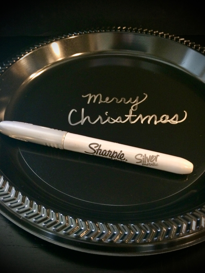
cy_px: 136
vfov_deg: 61.7
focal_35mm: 29
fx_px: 229
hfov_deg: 48.2
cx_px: 102
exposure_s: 1/15
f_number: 2.2
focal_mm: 4.15
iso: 400
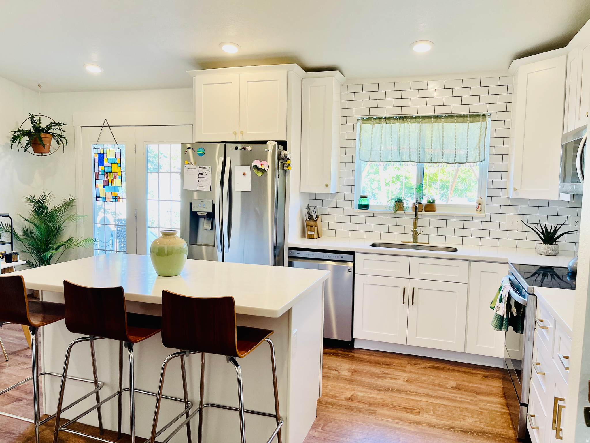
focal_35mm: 25
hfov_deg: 69.4
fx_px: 426
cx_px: 295
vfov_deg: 54.9
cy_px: 222
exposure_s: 1/120
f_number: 1.6
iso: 80
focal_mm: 5.1
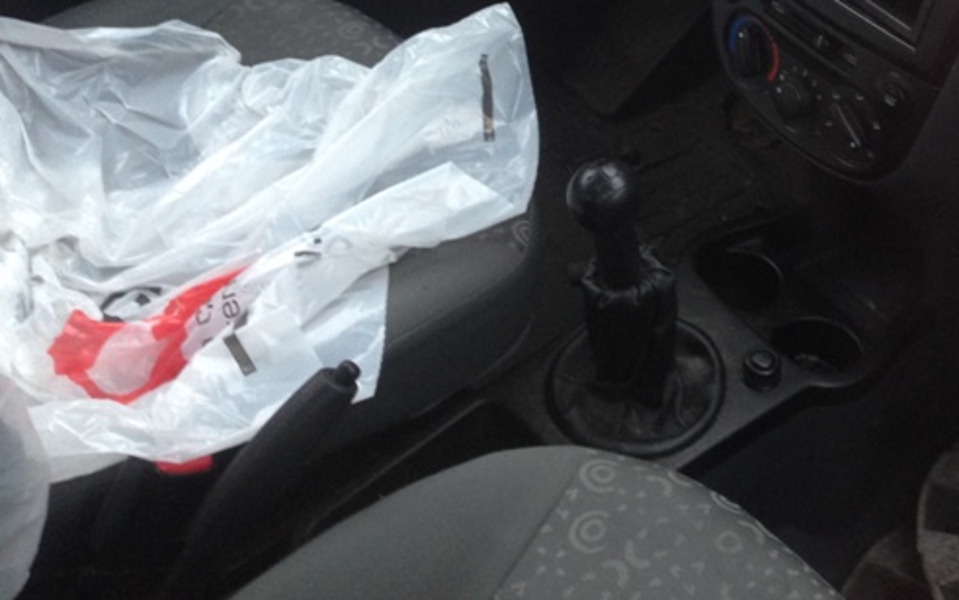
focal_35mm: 57
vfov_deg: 22.0
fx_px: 1490
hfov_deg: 34.7
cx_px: 756
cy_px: 18
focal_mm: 4.12
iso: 125
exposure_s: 1/20
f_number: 2.4
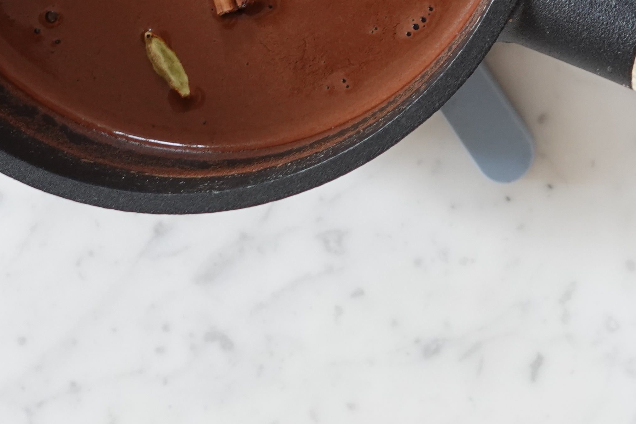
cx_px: 563
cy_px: -59
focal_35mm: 111
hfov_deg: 18.2
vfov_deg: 12.1
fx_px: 1961
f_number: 2.8
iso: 400
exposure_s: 1/20
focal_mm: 15.46
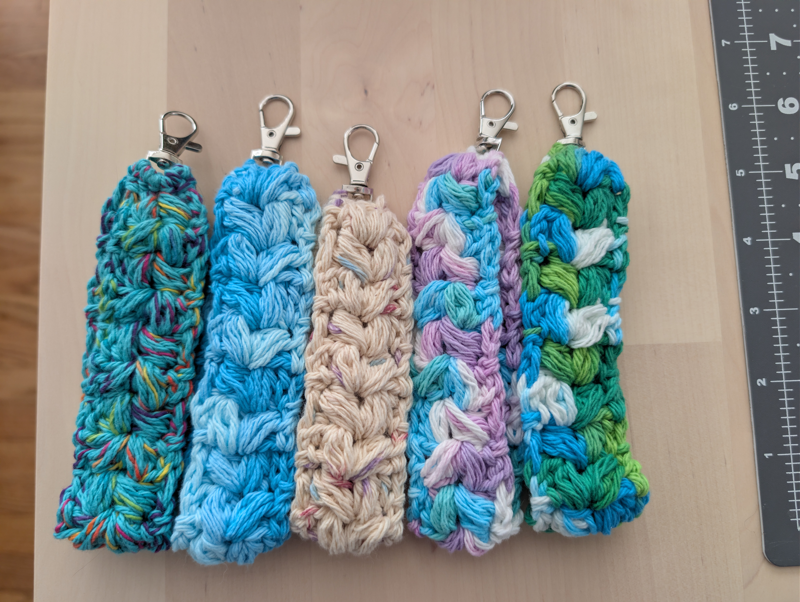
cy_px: 301
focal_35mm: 24
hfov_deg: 71.5
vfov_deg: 56.9
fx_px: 555
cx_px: 400
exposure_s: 1/54.6
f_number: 1.68
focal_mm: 6.9
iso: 339
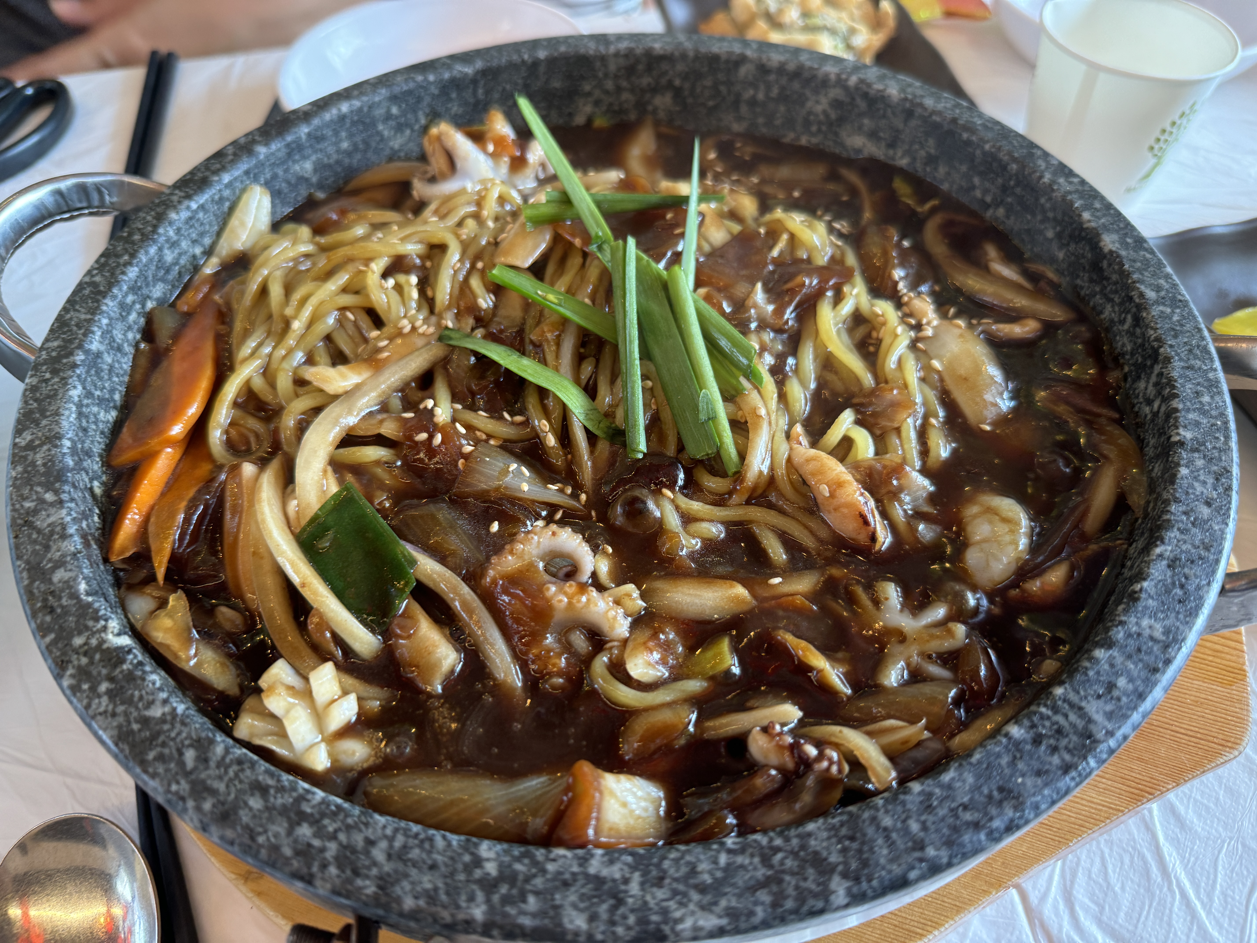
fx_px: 872
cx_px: 628
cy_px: 472
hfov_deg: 71.6
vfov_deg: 56.8
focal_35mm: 24
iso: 160
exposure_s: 1/60
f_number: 1.78
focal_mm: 6.76
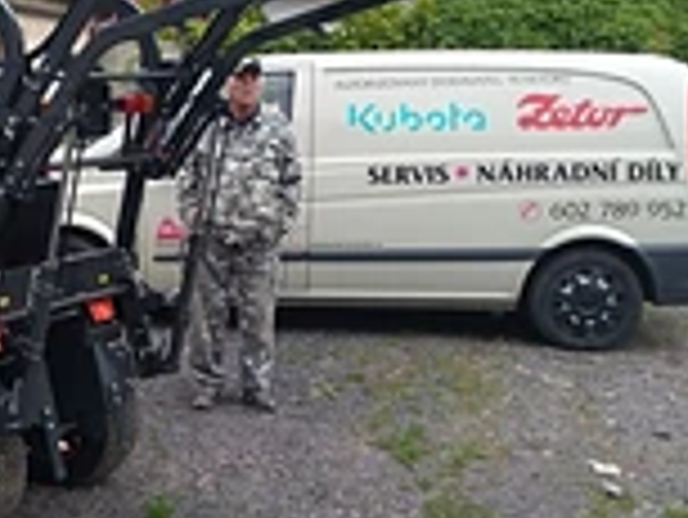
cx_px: 4
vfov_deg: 21.6
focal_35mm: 68
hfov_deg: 27.0
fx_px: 1353
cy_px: 266
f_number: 2
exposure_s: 1/410
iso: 100
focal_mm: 3.54
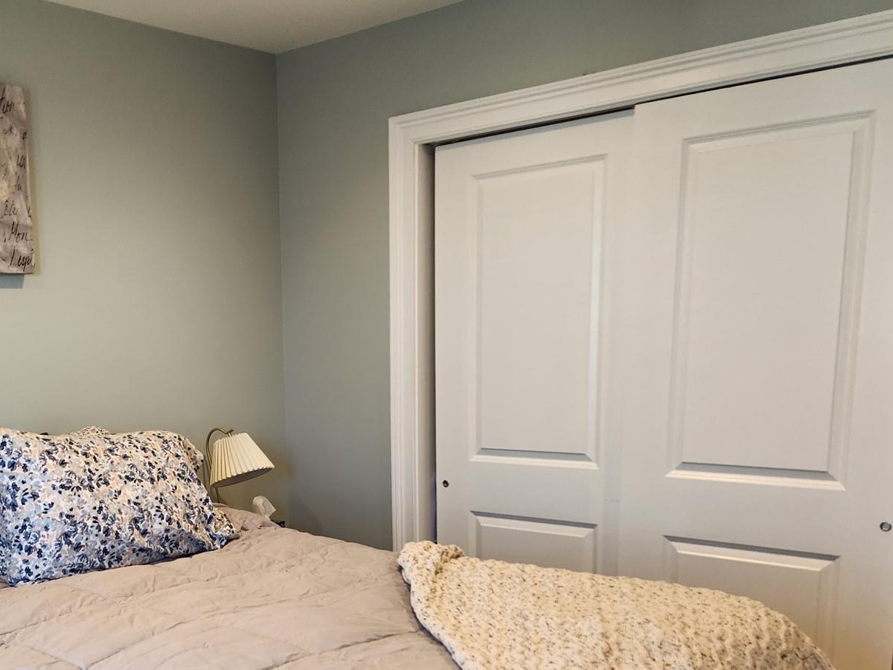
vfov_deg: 36.0
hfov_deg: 46.2
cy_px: 504
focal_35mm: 39
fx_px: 1006
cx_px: 227
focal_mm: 5.4
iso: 200
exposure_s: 1/120
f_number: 1.8
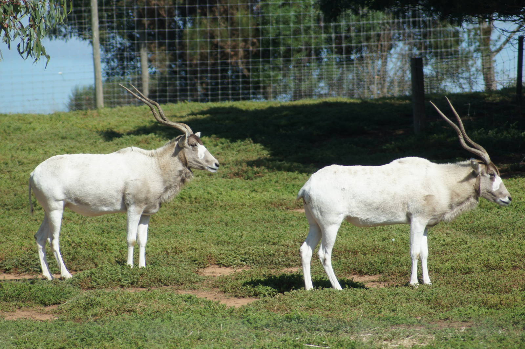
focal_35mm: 315
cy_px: 174
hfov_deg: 6.5
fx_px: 4591
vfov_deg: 4.4
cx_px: 262
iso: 160
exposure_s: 1/400
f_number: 5.6
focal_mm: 210
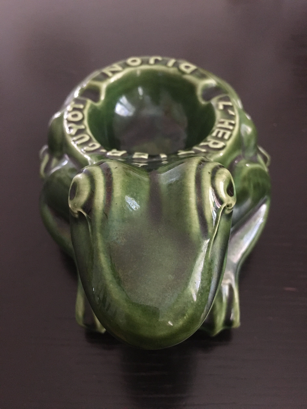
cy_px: 204
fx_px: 343
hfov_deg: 48.2
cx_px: 154
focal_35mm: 29
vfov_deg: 61.7
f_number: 2.2
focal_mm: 4.15
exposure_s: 1/17
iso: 250
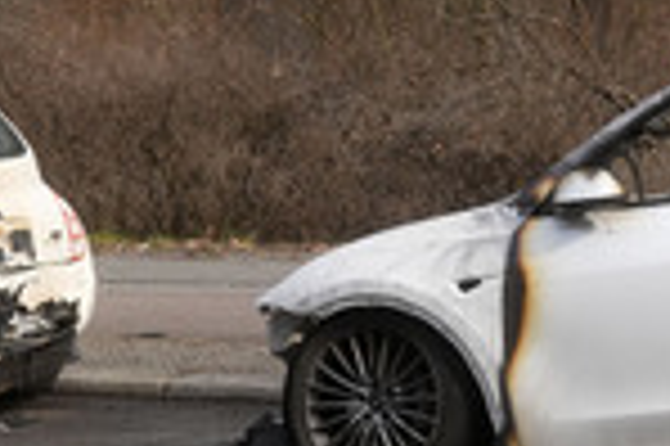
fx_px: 2528
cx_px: 740
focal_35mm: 136
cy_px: 77
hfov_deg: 14.7
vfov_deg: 10.0
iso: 640
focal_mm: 30
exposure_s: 1/800
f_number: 7.1
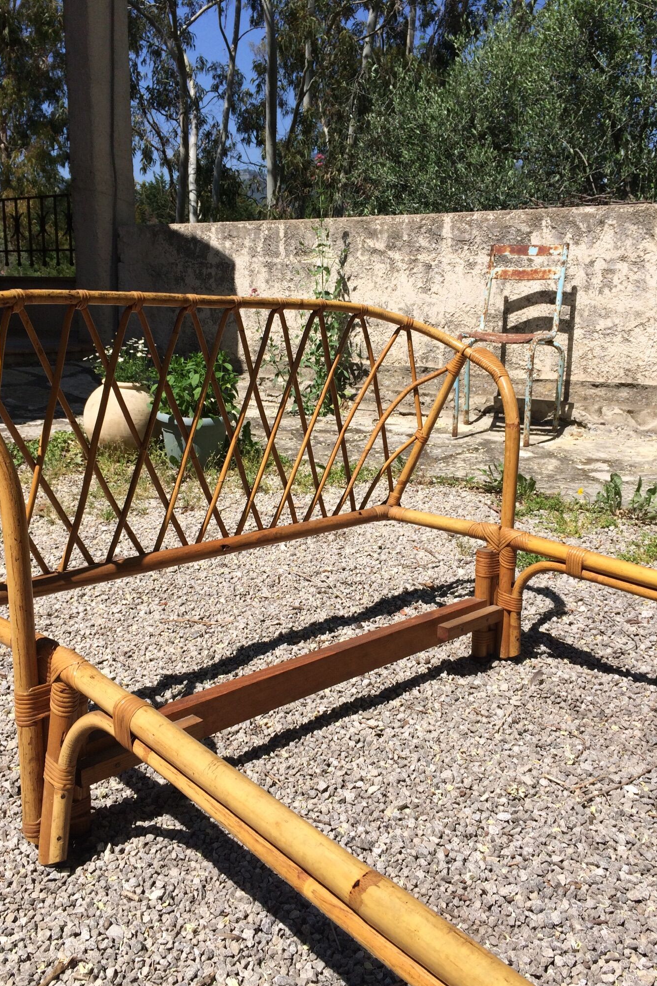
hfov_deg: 42.3
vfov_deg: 60.3
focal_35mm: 31
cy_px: 506
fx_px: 849
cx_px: 315
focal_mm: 4.15
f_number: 2.2
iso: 32
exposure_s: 1/2933
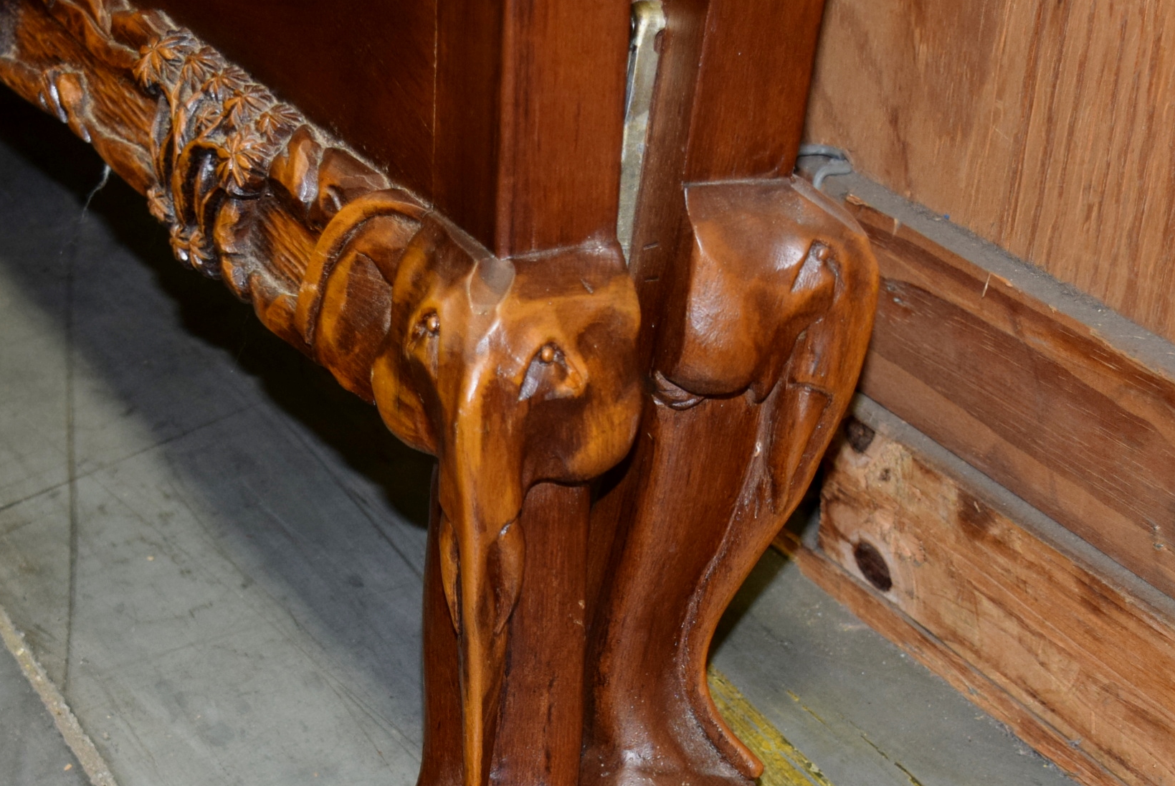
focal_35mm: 74
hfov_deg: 27.3
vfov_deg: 18.2
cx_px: 447
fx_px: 2414
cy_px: 672
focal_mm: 27
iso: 800
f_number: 4
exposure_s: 1/30
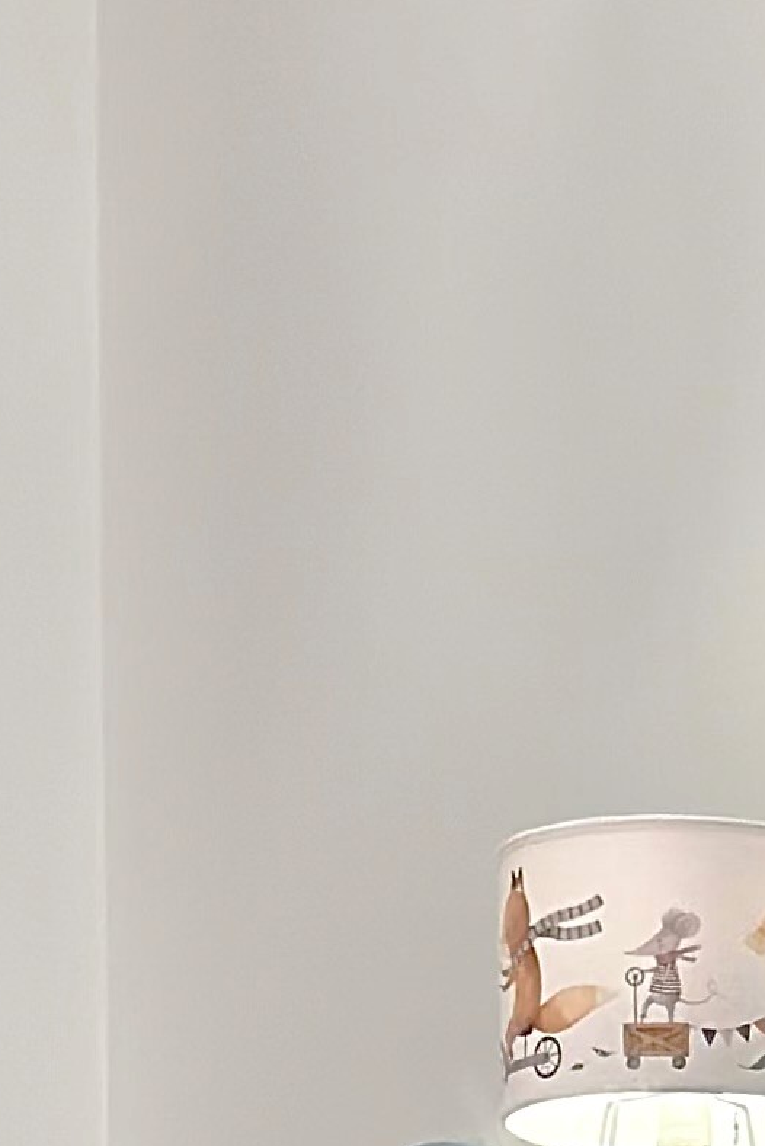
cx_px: 1622
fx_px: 8057
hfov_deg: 5.3
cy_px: 2360
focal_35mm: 253
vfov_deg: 7.8
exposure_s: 1/189
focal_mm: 6.86
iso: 80
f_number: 1.78
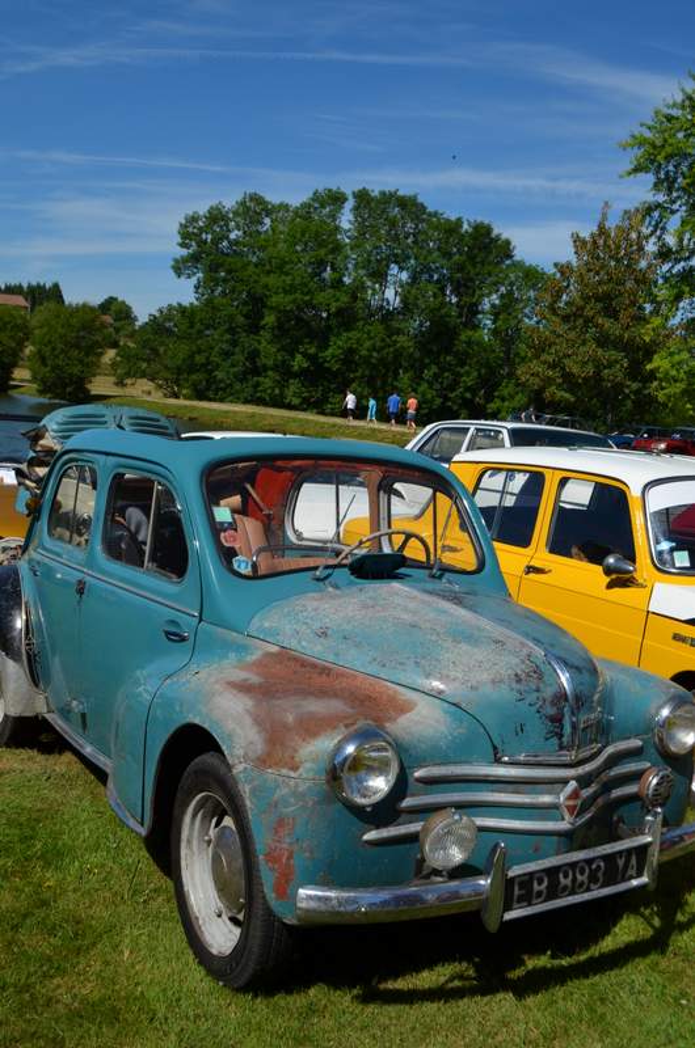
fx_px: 1047
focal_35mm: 36
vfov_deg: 53.2
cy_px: 524
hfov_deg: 36.7
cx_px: 348
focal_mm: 24
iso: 100
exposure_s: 1/320
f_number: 9
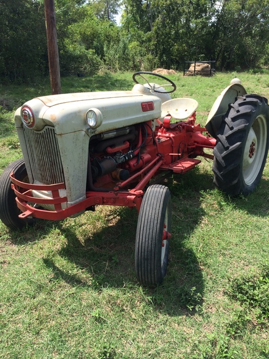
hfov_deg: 48.2
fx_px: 300
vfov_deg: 61.7
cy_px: 180
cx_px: 134
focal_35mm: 29
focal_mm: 4.15
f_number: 2.2
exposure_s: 1/1001
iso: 32
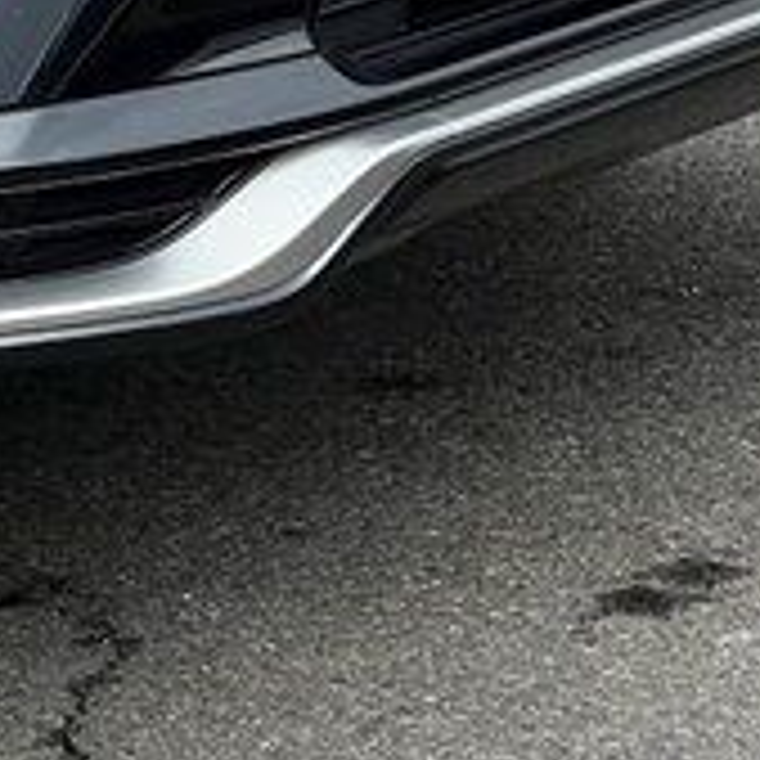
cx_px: -108
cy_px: -243
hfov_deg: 6.8
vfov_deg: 6.7
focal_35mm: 257
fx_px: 6384
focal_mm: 9
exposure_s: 1/372
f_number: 2.8
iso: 32
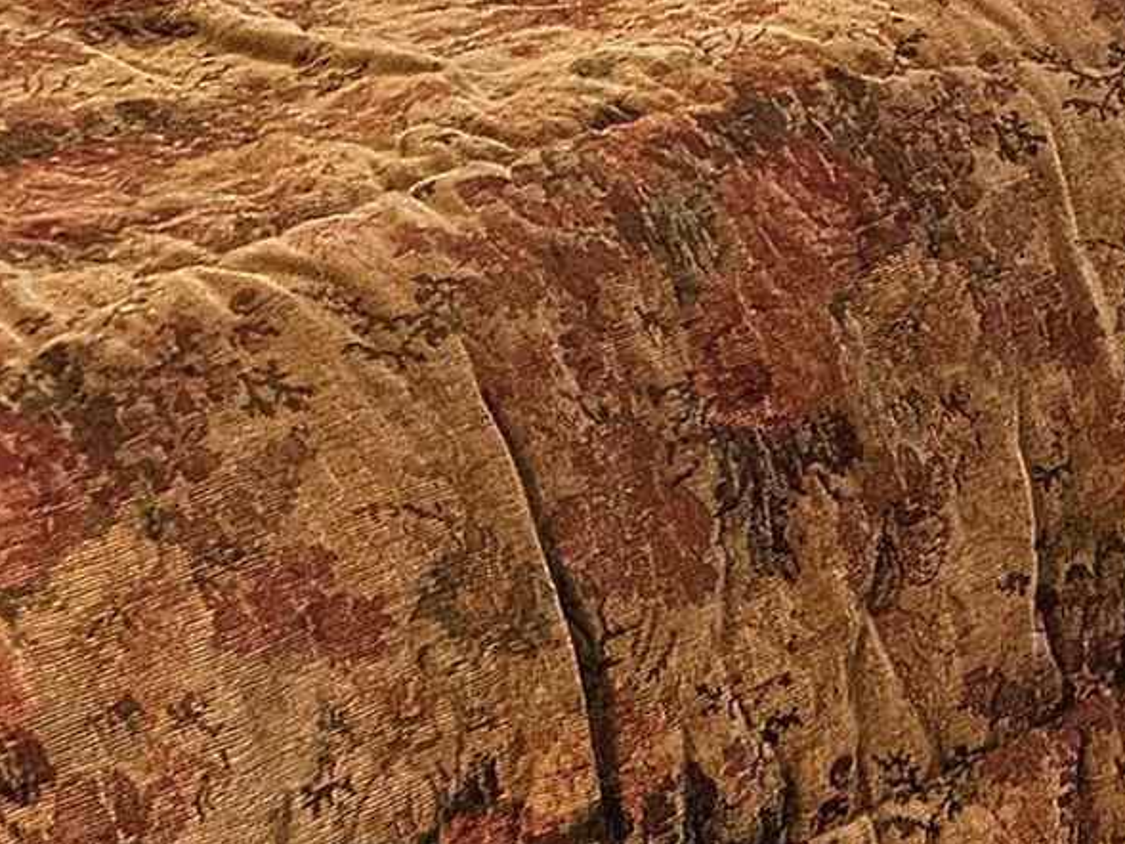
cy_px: -338
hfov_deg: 15.4
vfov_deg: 11.9
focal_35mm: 120
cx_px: 1581
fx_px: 3901
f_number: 1.8
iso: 640
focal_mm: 5.4
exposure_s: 1/120
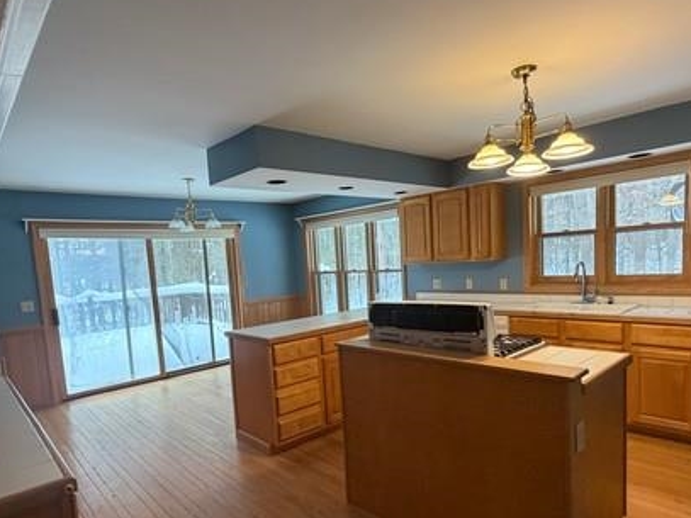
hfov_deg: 76.4
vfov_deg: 60.7
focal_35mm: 22
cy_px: 302
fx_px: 439
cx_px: 348
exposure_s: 1/60
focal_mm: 2.22
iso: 250
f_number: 2.2
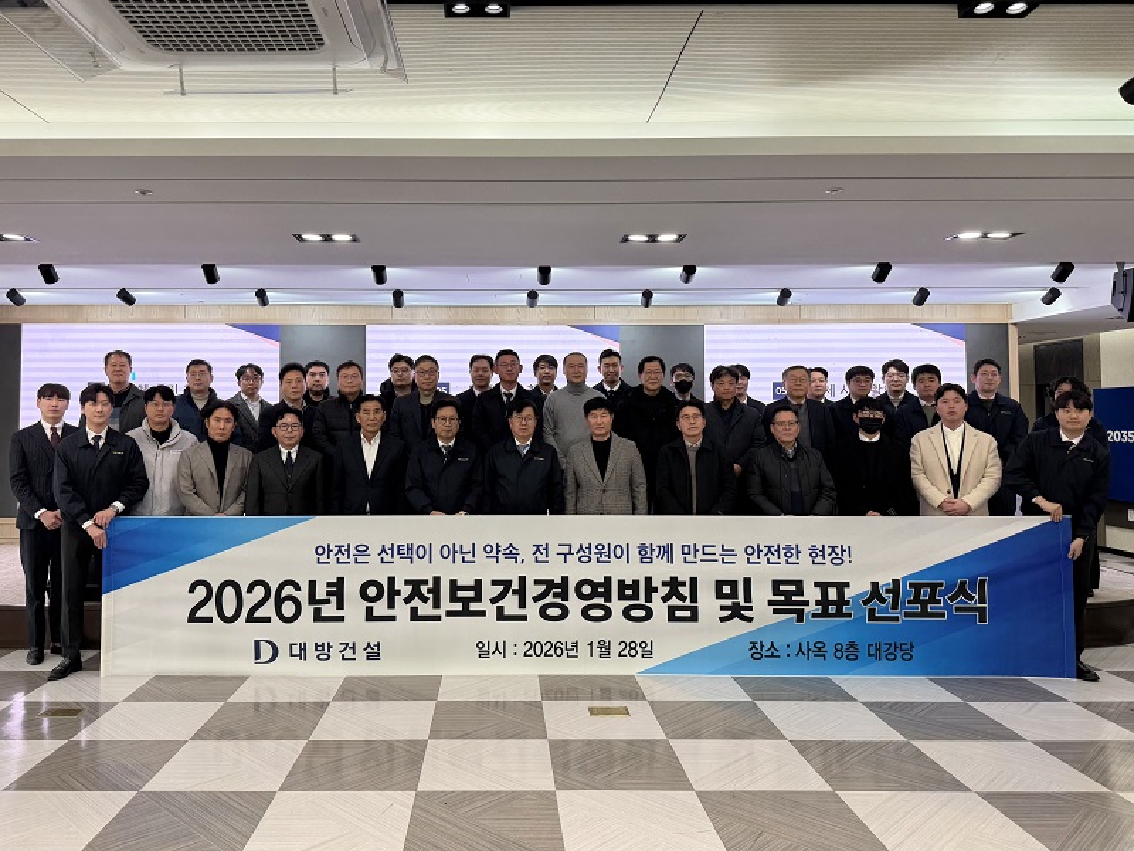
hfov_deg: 71.6
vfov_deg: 56.8
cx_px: 567
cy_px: 426
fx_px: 786
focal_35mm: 24
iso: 80
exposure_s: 1/174
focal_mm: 6.76
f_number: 1.78
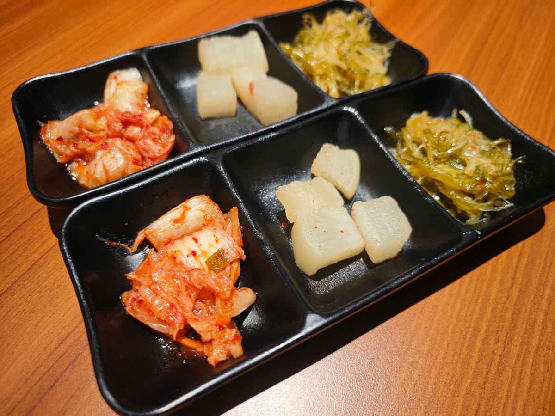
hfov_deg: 73.9
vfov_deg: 58.9
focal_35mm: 23
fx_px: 369
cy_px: 208
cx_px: 278
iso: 200
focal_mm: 8.72
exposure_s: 1/40
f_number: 2
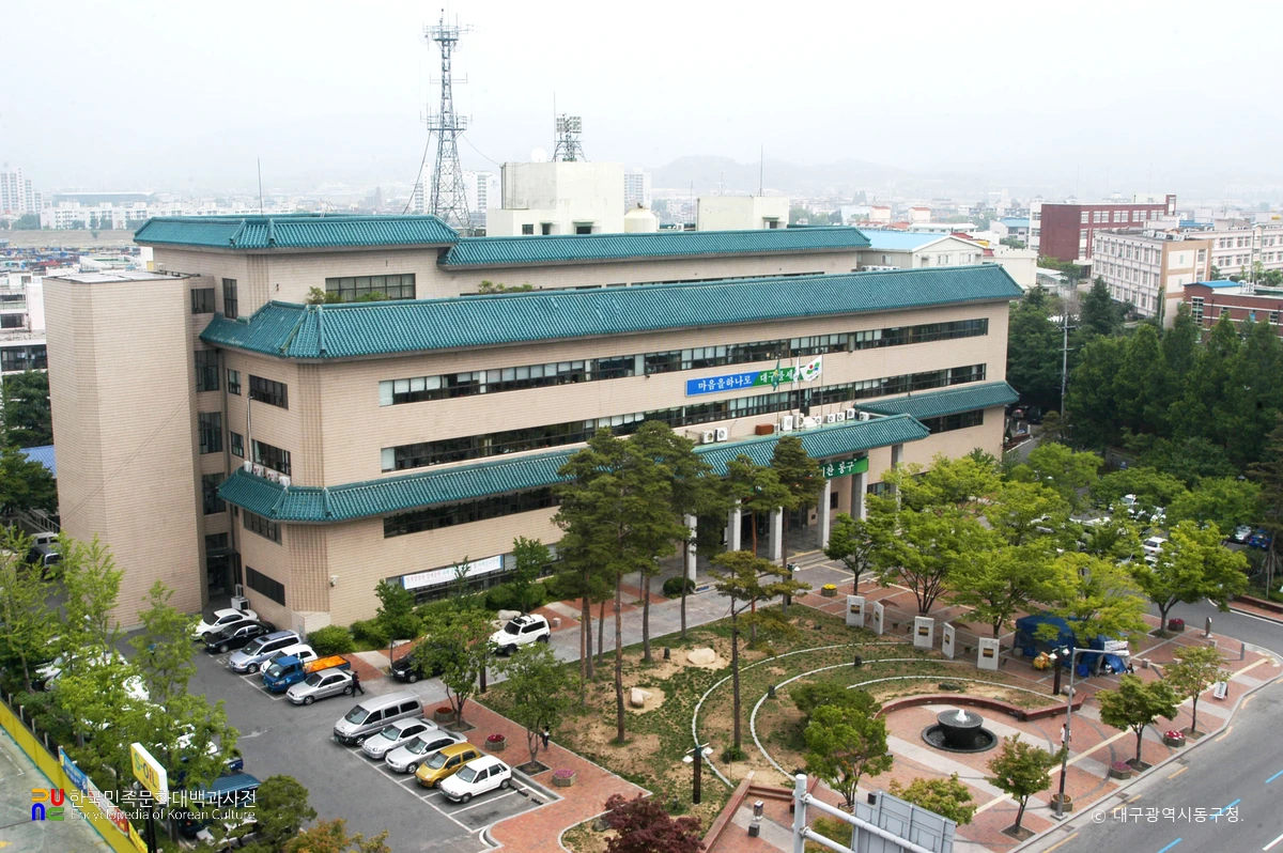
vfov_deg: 36.8
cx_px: 642
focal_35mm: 36
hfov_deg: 53.2
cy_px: 426
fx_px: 1282
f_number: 14
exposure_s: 1/125
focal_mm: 24
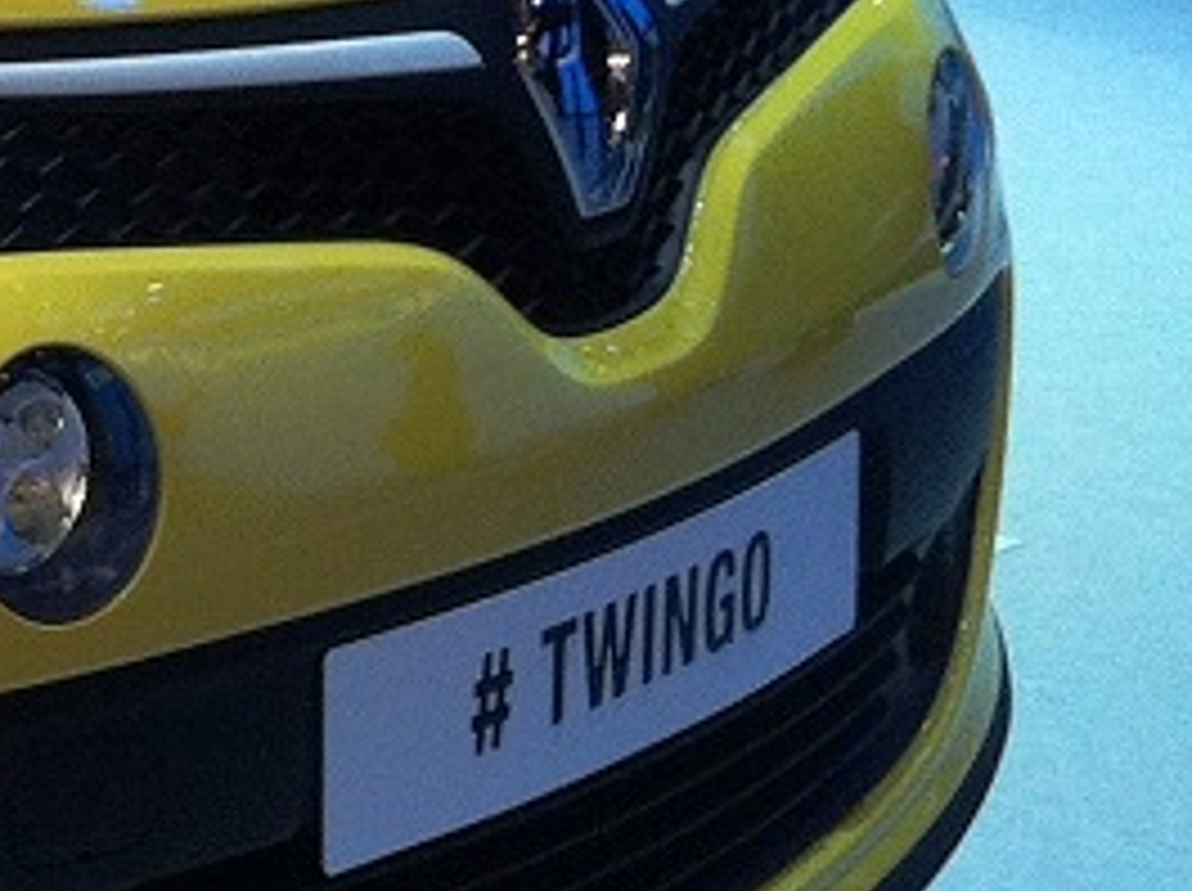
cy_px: 135
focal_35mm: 169
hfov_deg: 10.7
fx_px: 5812
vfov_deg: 8.7
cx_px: -1183
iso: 100
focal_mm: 3.85
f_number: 2.8
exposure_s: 1/120
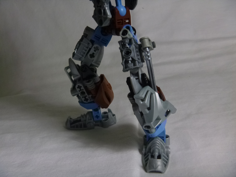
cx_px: 118
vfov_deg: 37.7
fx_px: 259
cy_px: 88
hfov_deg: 49.0
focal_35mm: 38
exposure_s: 1/8
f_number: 4.5
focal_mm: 6.8
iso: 400
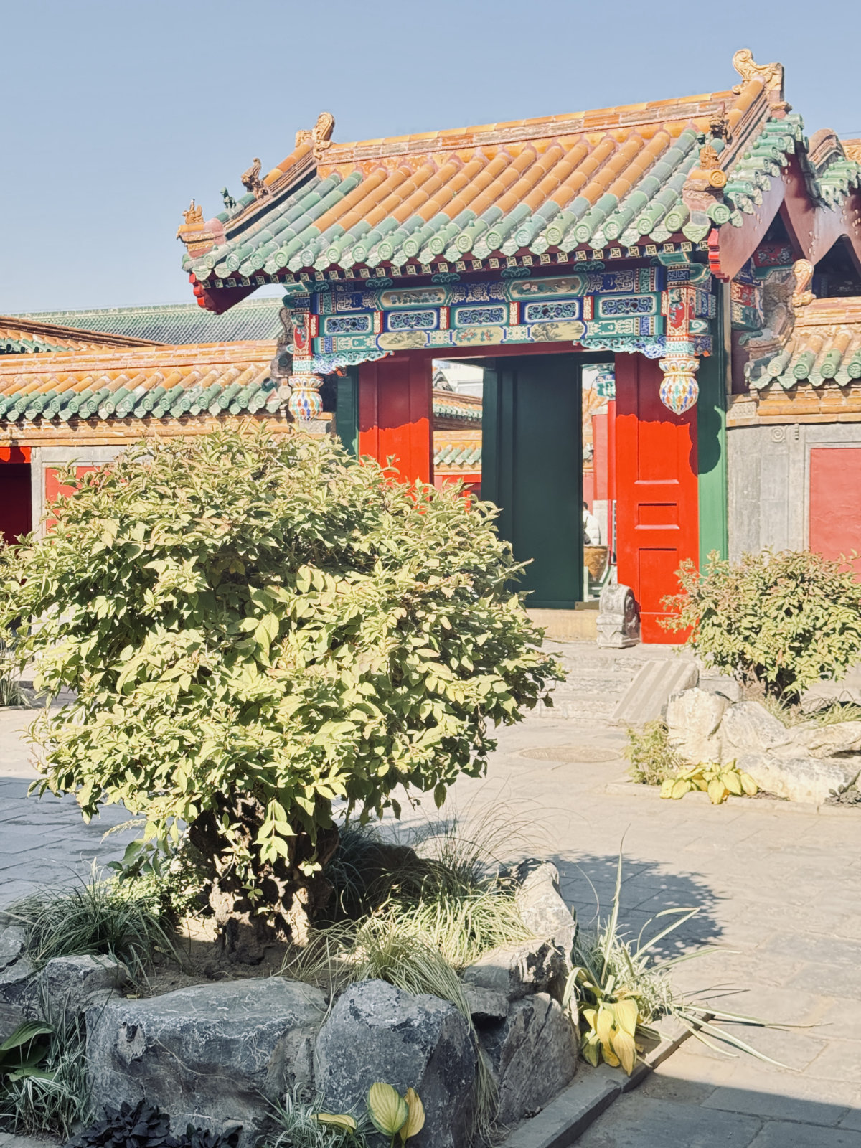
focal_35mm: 48
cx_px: 430
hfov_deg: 30.3
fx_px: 1592
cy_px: 574
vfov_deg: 39.7
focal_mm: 6.8
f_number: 1.8
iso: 80
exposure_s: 1/631
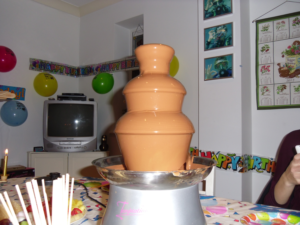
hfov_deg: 58.4
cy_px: 112
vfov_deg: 45.4
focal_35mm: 31
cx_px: 150
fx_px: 269
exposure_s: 1/45
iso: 80
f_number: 3.3
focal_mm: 5.6
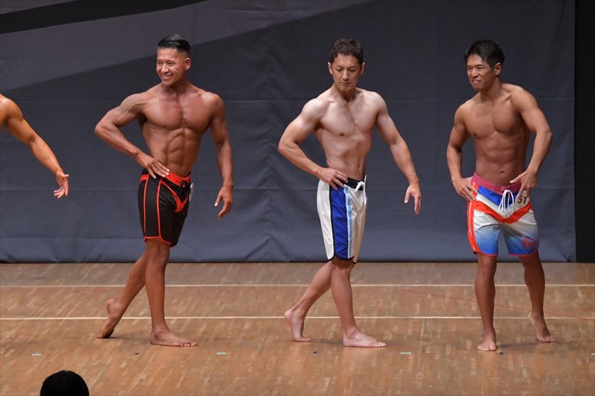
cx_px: 298
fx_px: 4213
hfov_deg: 8.1
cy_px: 198
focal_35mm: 255
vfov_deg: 5.4
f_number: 5.6
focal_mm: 170
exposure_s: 1/400
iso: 6400
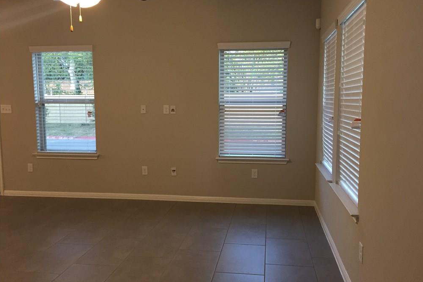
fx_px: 364
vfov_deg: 42.3
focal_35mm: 31
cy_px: 141
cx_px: 217
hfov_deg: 60.3
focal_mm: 4.15
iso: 50
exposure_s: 1/30
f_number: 2.2
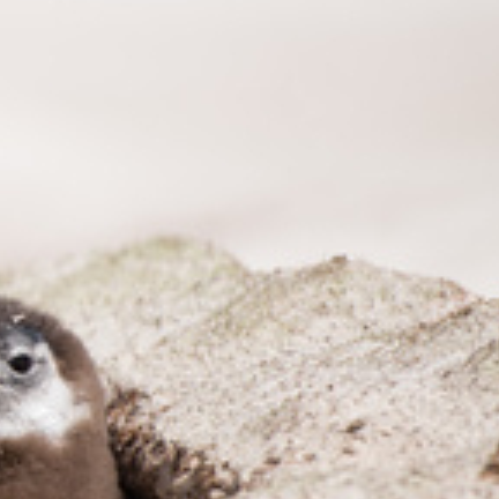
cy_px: 243
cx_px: -367
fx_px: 12346
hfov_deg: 2.3
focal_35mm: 757
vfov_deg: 2.3
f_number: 2.8
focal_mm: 200
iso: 200
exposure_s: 1/3000
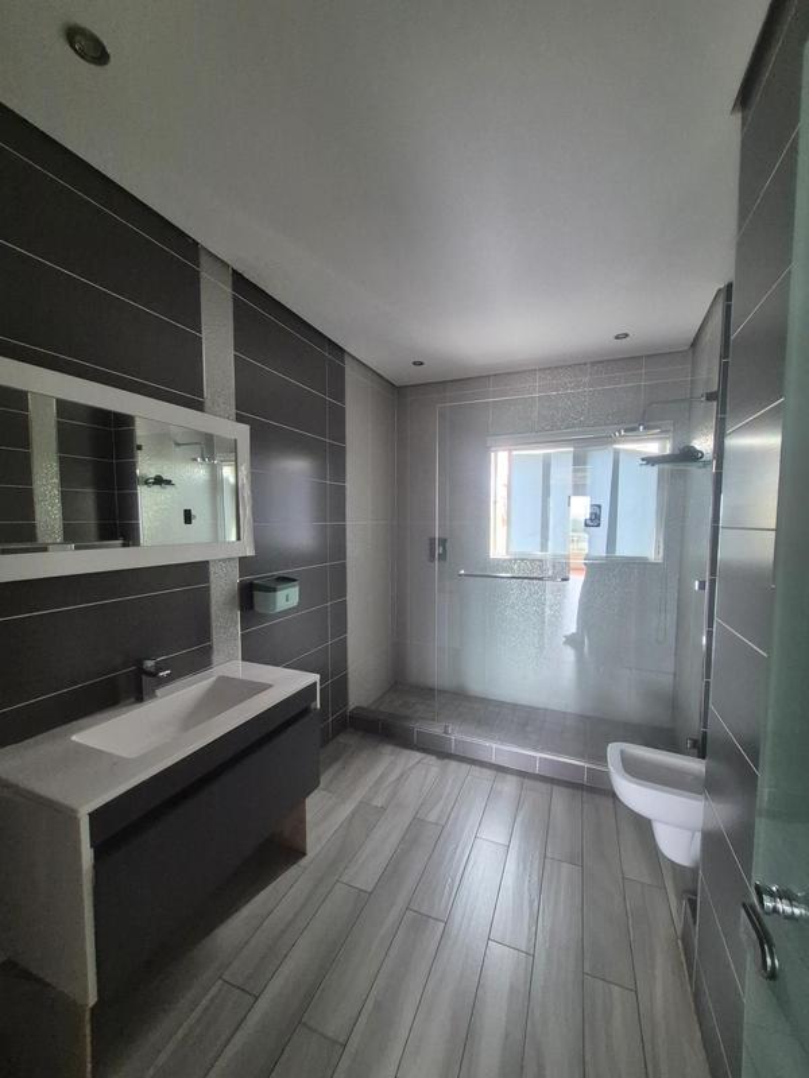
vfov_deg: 106.2
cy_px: 539
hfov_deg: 89.9
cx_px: 404
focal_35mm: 13
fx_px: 405
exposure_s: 1/50
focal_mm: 1.74
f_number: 2.2
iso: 640
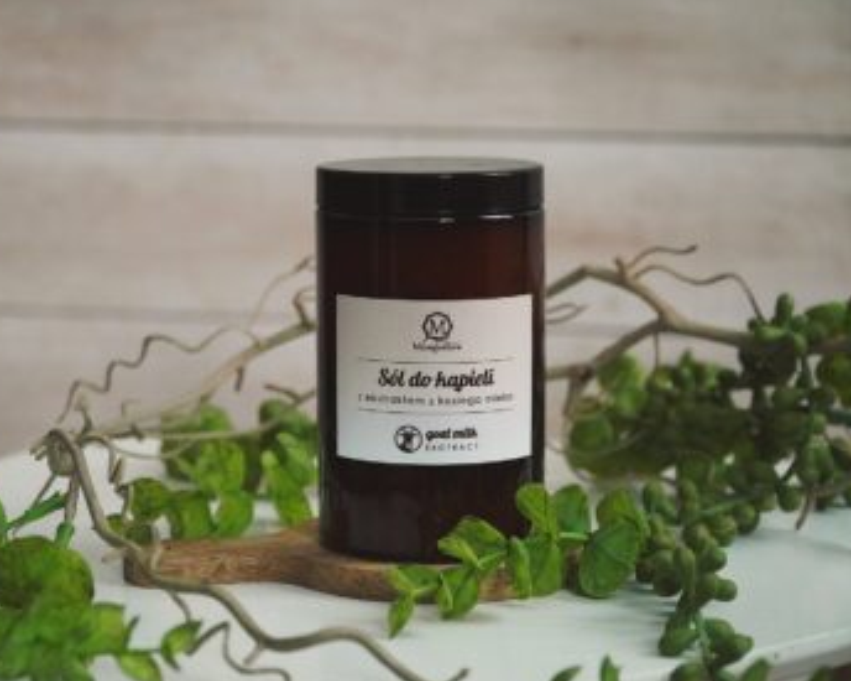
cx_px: 364
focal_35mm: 88
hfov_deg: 21.8
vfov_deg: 17.5
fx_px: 2205
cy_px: 342
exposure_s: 1/160
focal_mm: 51
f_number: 4
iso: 3200
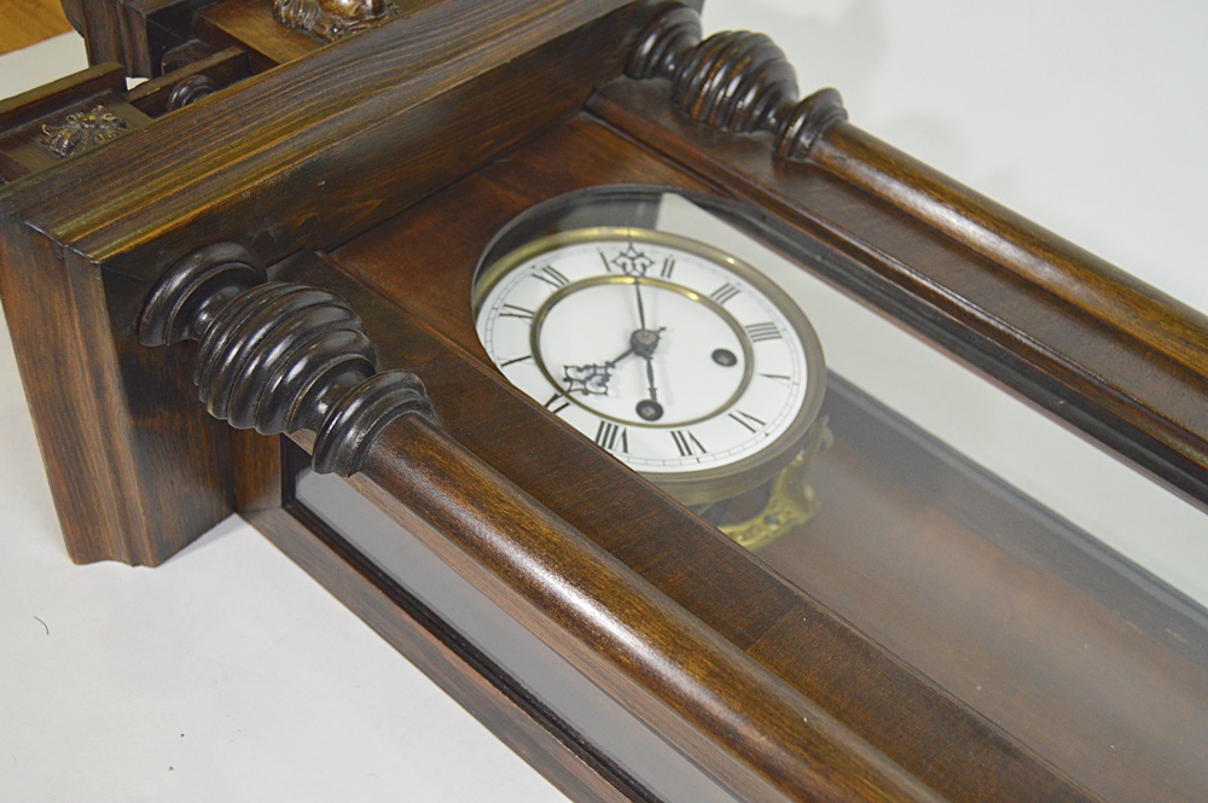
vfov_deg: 34.2
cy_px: 402
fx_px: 1308
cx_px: 604
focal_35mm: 39
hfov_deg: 49.6
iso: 800
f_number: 4
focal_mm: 26
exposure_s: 1/60
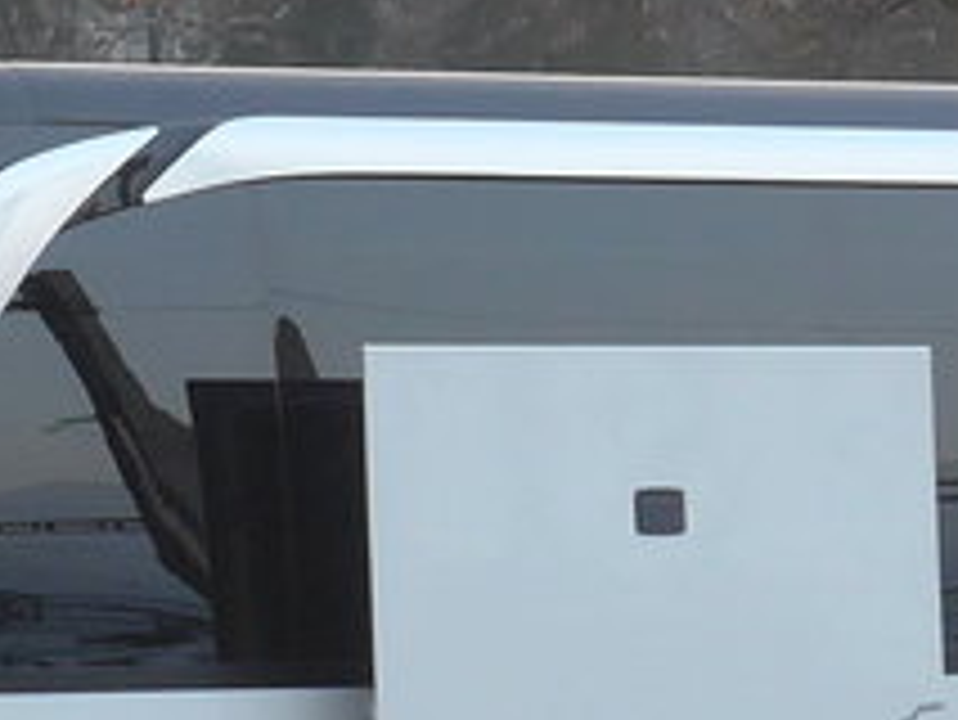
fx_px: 14039
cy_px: 459
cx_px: 450
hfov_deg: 3.9
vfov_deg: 2.9
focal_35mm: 507
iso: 250
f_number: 4.6
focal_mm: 18
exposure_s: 1/80
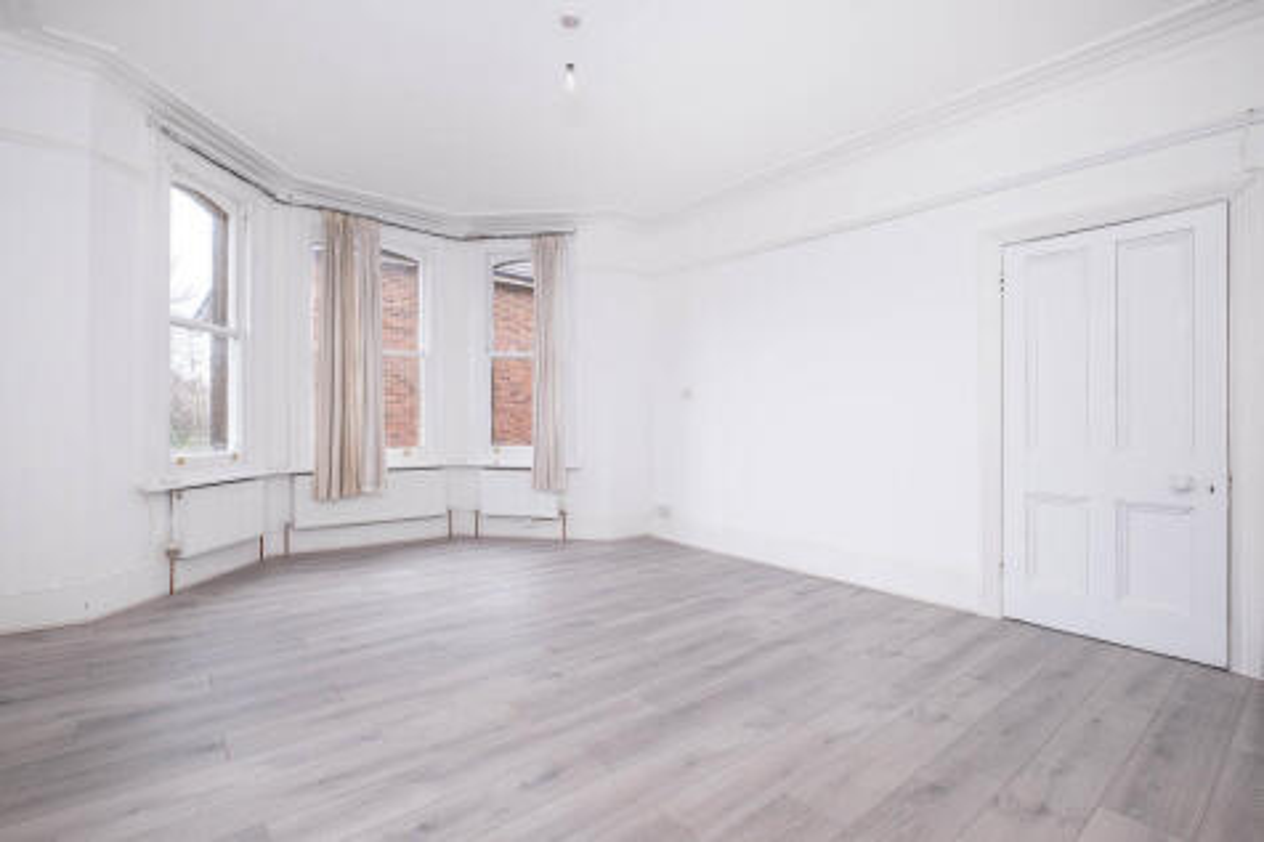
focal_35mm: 15
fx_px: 526
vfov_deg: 77.3
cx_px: 632
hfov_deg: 100.4
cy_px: 421
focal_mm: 10
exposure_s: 1/15
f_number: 5
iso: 320
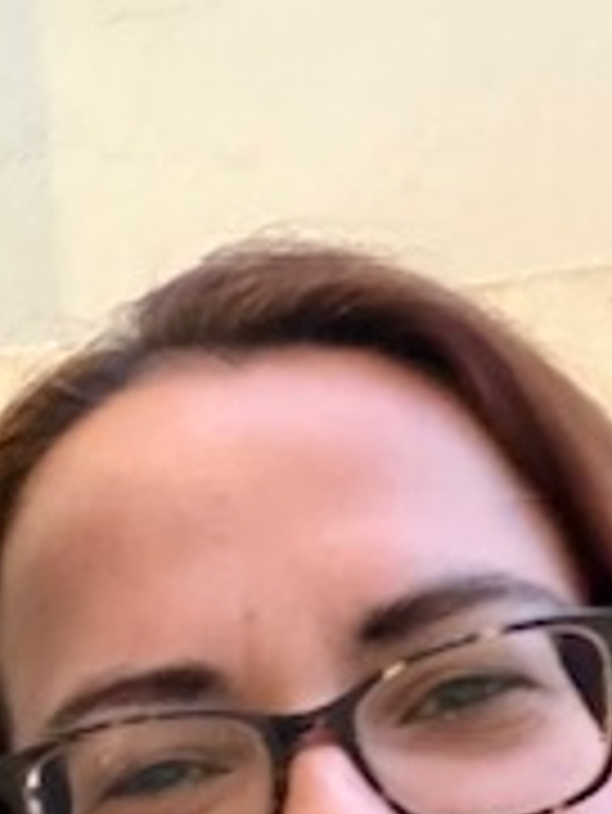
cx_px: -90
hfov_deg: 13.6
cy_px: 765
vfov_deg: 18.2
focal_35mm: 106
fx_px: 2496
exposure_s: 1/17
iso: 800
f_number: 1.9
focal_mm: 2.69
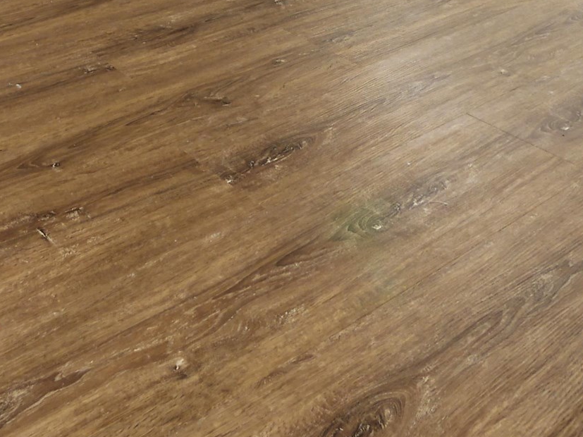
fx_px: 876
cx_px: 130
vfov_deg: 20.7
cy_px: -324
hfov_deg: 35.8
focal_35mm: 52
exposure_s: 1/6
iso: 400
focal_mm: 7
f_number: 4
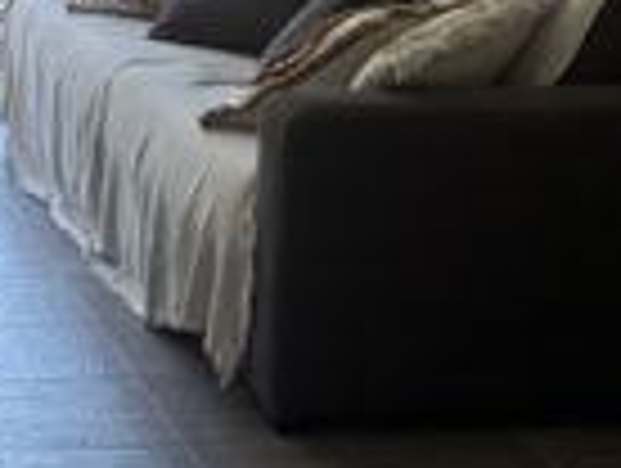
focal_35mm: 113
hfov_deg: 16.4
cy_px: -54
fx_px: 2031
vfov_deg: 12.9
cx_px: -194
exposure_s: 1/121
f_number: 1.6
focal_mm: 5.96
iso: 40
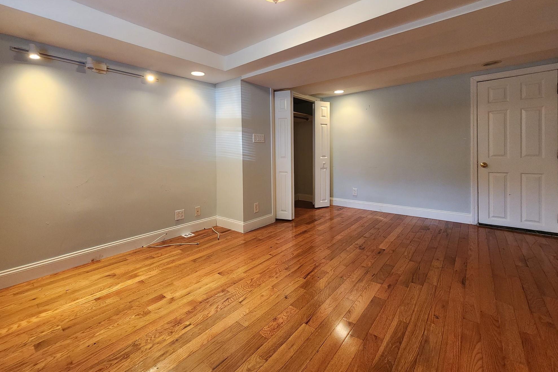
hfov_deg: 104.2
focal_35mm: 14
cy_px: 156
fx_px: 217
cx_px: 284
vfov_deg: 80.6
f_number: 2.2
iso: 250
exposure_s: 1/60
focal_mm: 2.2
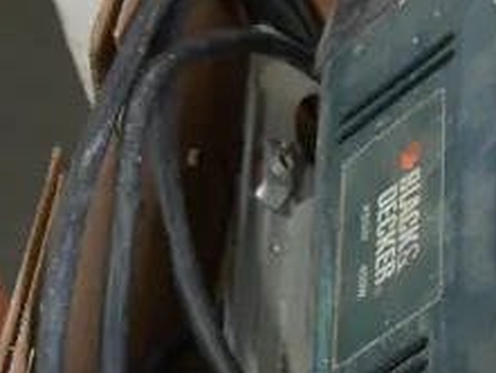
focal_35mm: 148
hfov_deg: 12.5
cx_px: 806
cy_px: 179
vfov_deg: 10.0
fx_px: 2122
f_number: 3.6
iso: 200
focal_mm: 16
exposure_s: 1/60
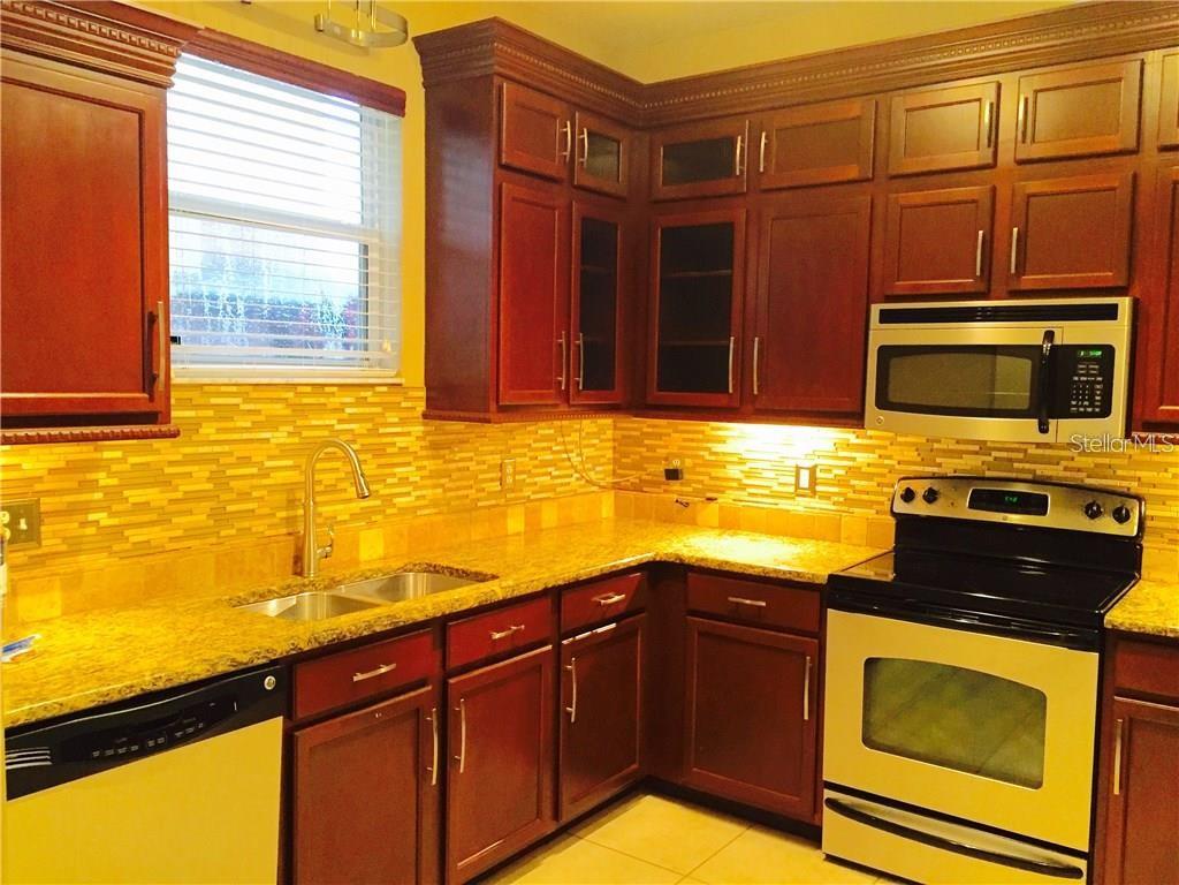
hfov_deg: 61.7
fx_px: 988
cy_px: 442
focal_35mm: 29
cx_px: 590
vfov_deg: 48.2
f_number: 2.2
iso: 200
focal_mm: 4.15
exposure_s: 1/30
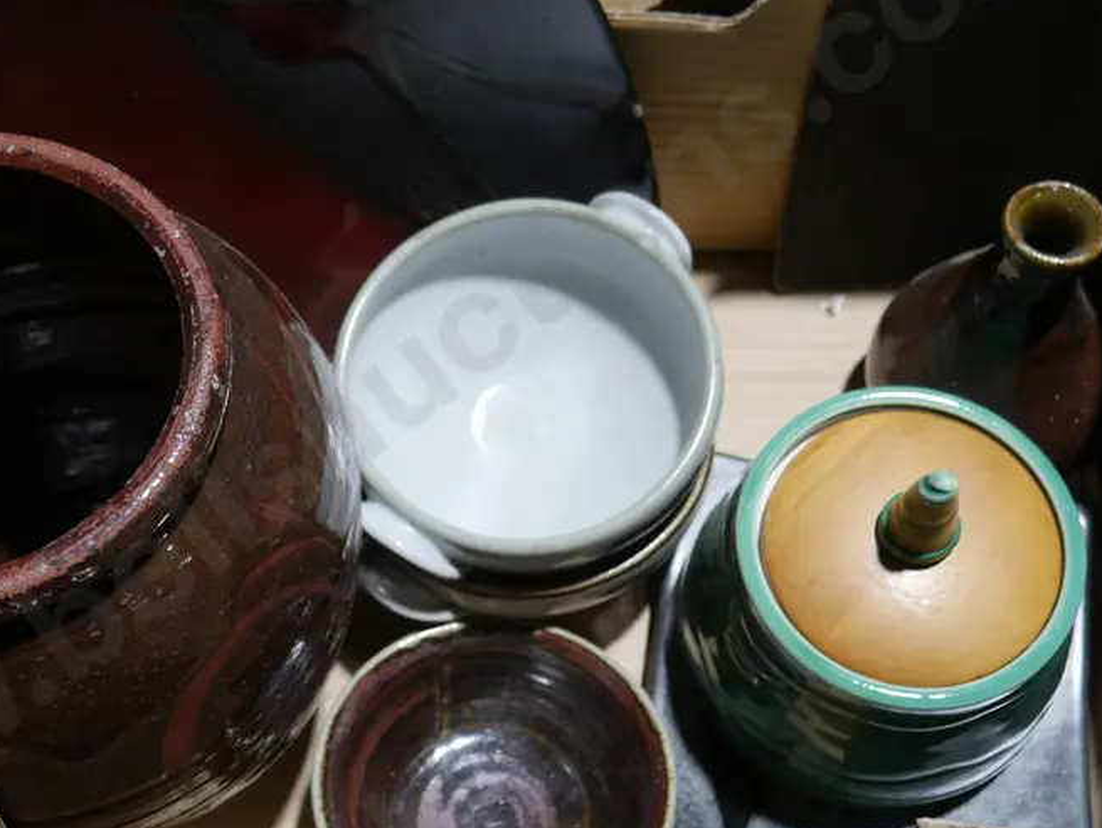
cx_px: 421
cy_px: 374
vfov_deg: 29.1
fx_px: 1593
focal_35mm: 50
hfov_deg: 38.0
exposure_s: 1/60
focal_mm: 16
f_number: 3.6
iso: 200
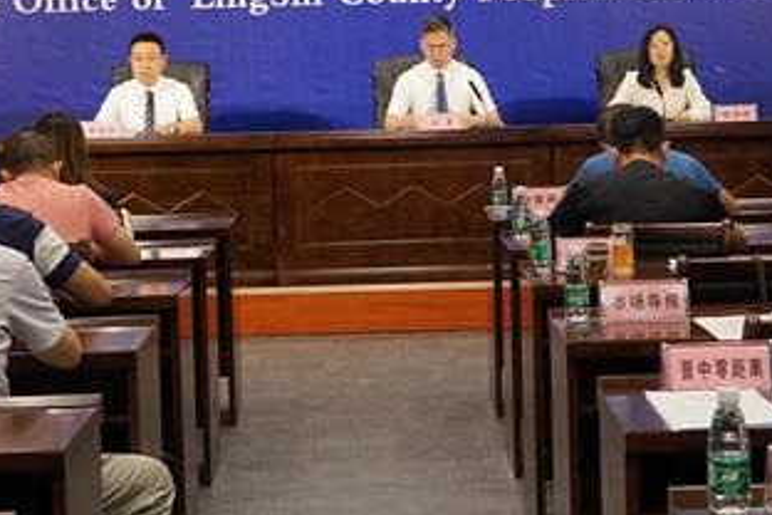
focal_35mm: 83
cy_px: 121
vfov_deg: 16.4
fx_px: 1780
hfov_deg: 24.5
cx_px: 388
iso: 1250
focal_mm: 24
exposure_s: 1/160
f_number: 4
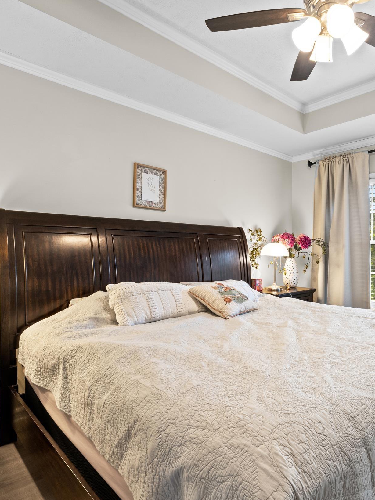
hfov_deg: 59.0
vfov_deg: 76.4
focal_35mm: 22
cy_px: 253
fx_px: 318
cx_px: 263
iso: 200
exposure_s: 1/3
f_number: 9
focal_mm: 10
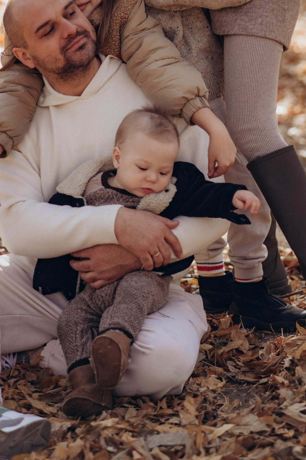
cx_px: 168
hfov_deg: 8.7
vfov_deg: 13.0
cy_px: 82
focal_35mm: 157
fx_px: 2002
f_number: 1.8
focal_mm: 85
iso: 125
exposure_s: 1/1000
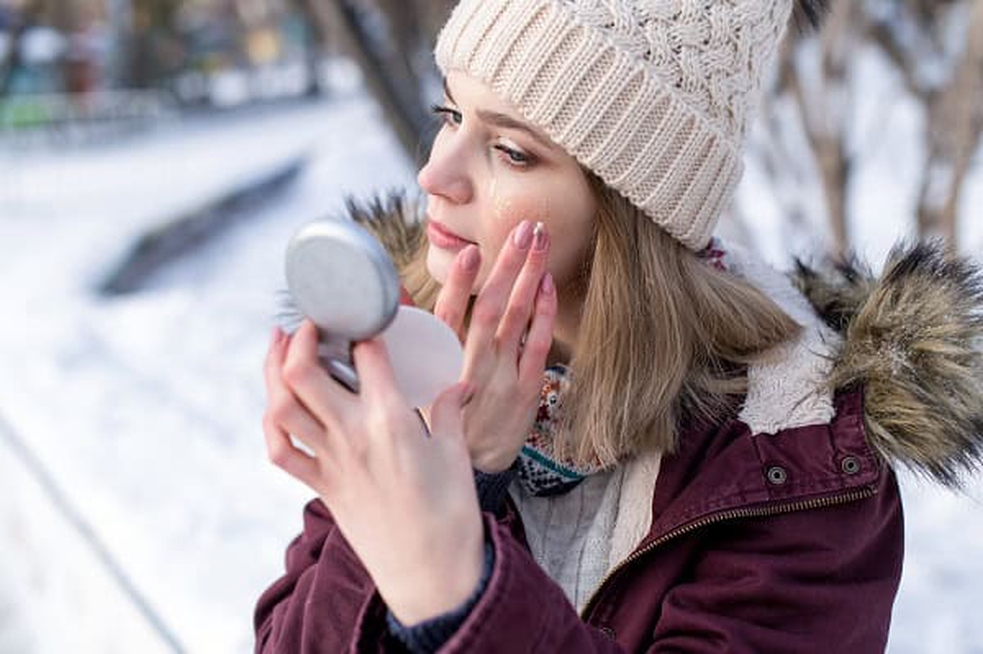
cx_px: 492
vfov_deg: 26.9
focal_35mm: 50
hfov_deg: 39.6
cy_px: 327
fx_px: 1364
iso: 50
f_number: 3.5
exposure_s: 1/640
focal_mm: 50
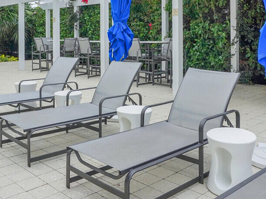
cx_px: 115
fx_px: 307
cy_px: 43
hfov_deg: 46.7
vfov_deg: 34.9
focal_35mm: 40
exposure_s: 1/640
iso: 800
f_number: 8
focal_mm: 16
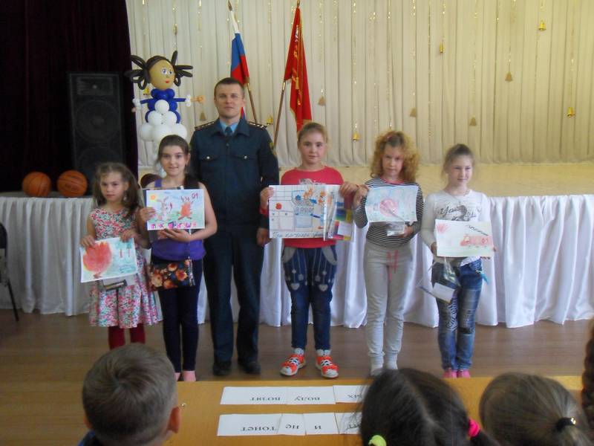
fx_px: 601
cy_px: 223
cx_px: 297
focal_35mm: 35
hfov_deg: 52.6
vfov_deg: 40.7
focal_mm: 6.3
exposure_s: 1/20
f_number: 3.5
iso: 400
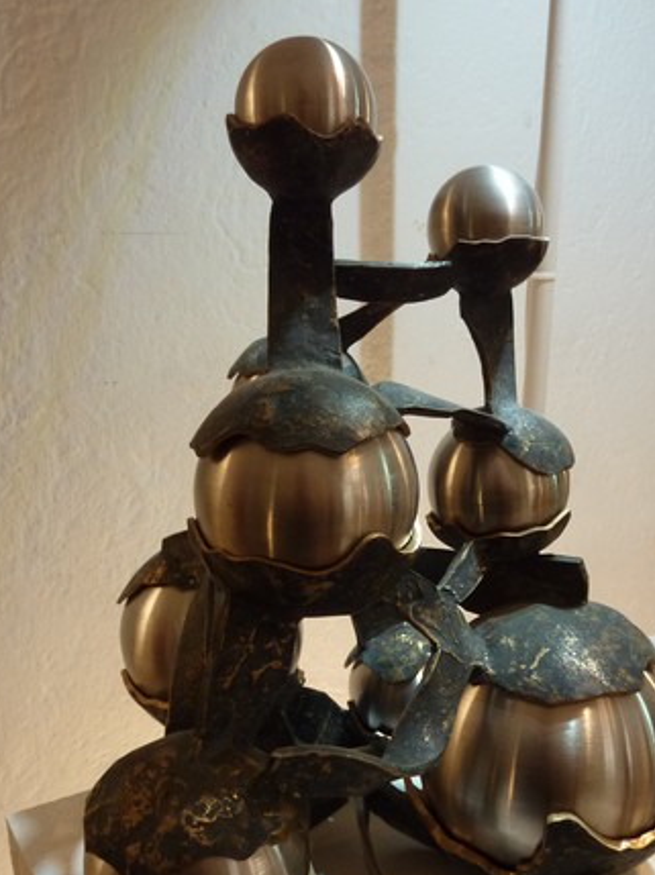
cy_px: 563
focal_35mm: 35
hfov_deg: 40.6
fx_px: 884
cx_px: 365
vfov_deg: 51.9
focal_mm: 4.1
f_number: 3.3
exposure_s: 1/30
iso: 200
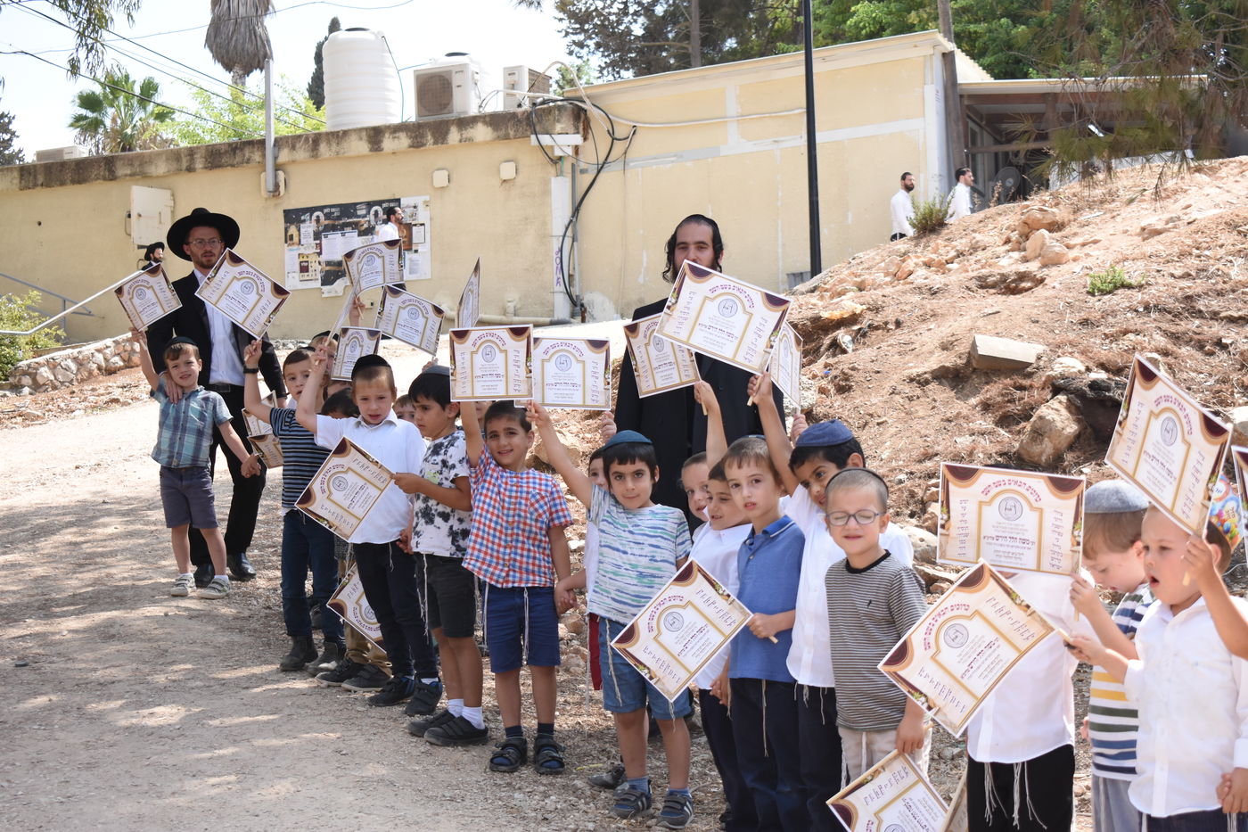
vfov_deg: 21.6
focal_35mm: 63
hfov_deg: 31.9
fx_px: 2184
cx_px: 624
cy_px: 416
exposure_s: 1/1250
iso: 640
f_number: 5
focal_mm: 42
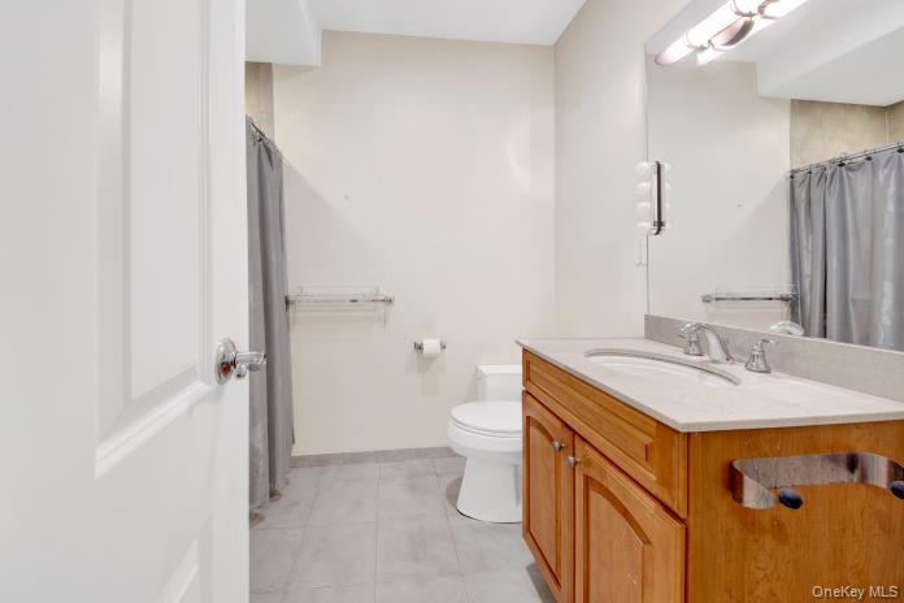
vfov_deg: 90.0
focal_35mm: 12
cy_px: 302
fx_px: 301
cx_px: 452
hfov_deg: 112.6
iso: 100
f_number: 8
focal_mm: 8
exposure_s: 4
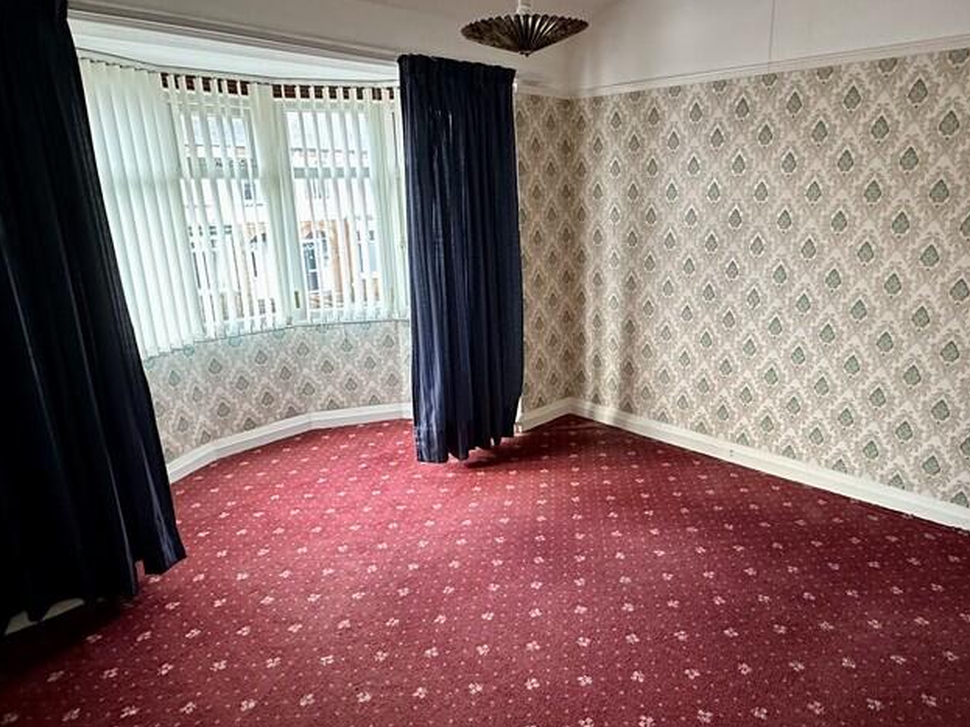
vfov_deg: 58.9
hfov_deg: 73.3
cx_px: 568
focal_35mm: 23
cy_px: 371
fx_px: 644
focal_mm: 2.22
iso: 640
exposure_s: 1/60
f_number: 2.2
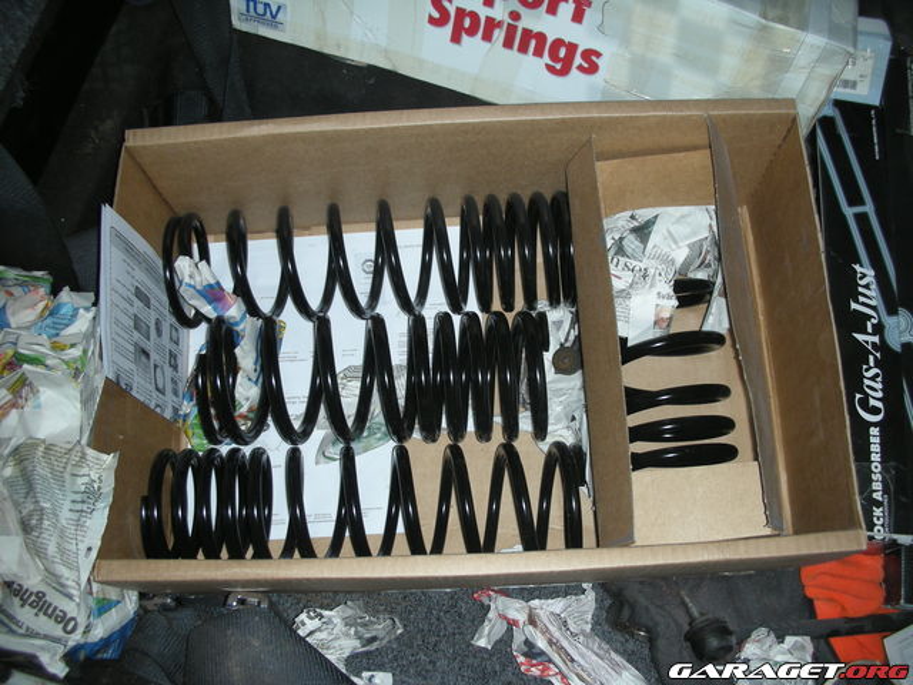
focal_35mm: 35
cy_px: 342
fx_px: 923
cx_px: 456
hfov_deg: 52.6
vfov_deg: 40.7
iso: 50
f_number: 2.8
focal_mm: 5.8
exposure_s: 1/60
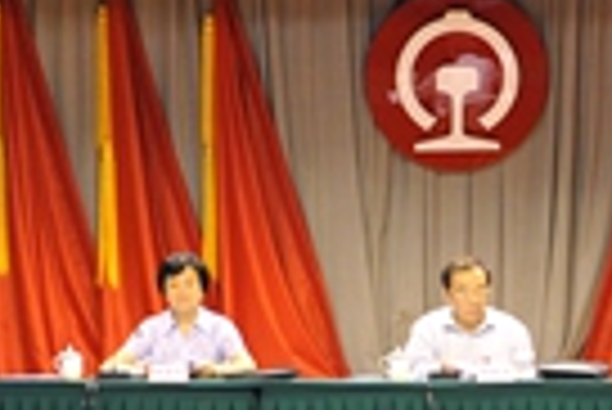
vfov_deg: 6.0
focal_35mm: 229
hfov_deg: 9.0
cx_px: 486
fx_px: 3897
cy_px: 421
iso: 3200
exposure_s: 1/160
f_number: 5
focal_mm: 52
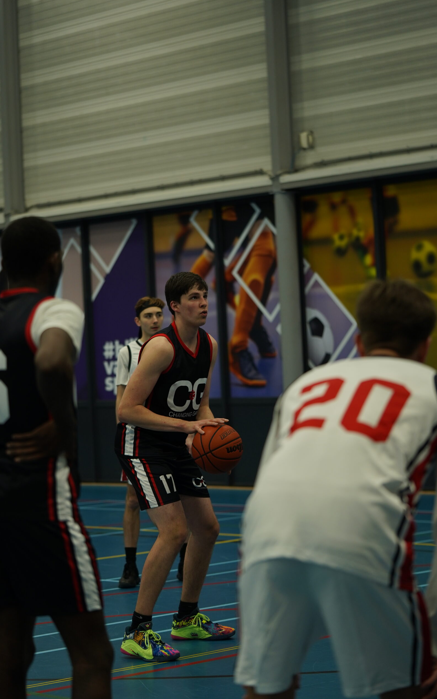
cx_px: 213
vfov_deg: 22.3
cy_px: 353
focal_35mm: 93
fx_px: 1772
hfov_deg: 14.1
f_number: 2.8
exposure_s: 1/250
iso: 640
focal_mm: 90
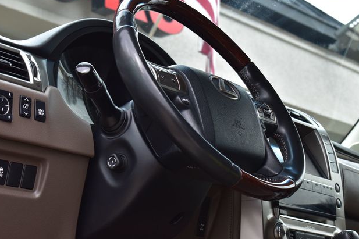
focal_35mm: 86
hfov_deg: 23.8
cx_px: 180
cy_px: 116
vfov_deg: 16.0
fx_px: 853
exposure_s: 1/100
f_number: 9
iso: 400
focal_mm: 55
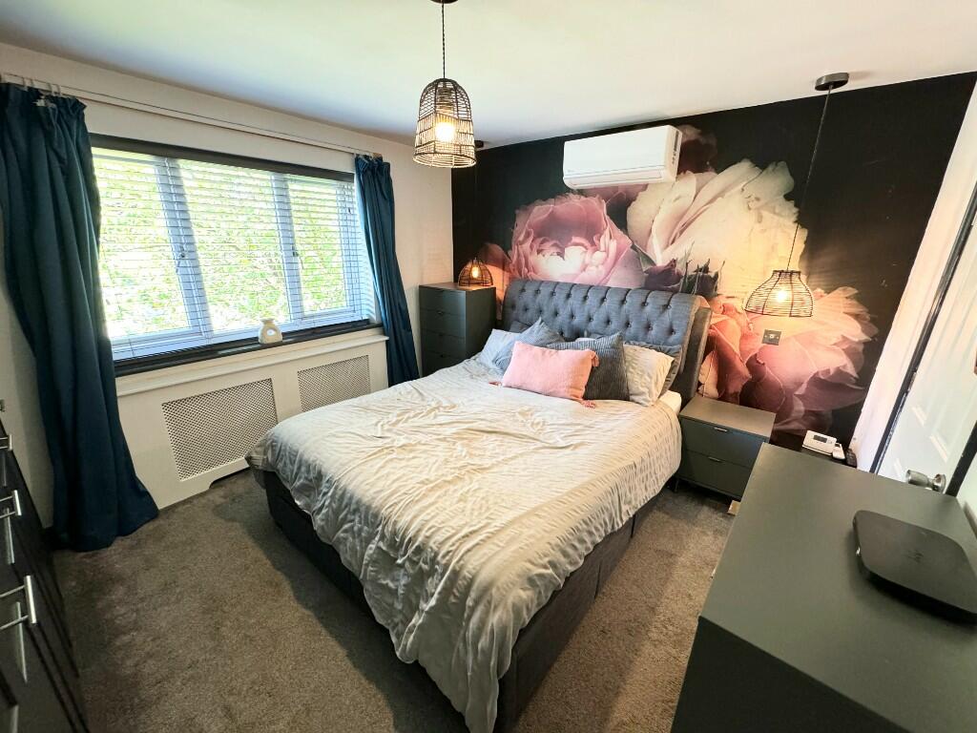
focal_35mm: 14
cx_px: 488
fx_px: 395
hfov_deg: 102.1
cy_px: 366
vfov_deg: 85.7
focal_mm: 2.22
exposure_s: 1/50
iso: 320
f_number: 2.2
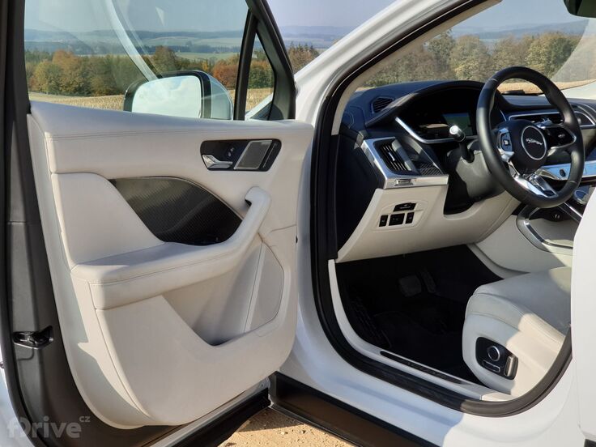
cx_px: 298
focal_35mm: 52
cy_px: 224
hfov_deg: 36.8
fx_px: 895
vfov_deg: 28.0
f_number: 2.4
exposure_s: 1/599
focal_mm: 6
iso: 25
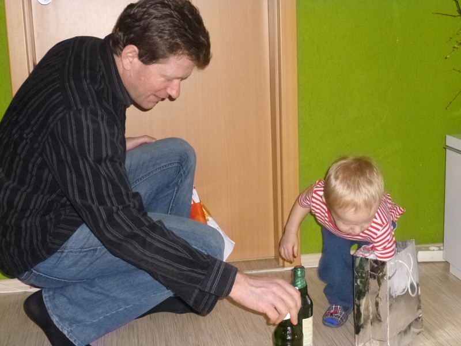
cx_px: 230
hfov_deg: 36.8
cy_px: 173
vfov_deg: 28.0
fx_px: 693
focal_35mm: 52
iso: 640
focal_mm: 9.2
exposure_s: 1/125
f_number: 4.1
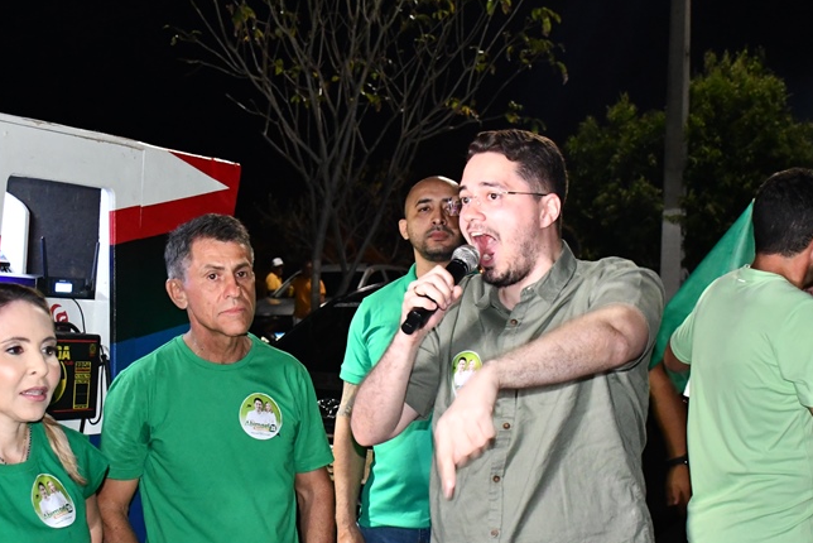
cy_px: 347
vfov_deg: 21.9
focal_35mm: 62
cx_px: 406
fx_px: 1401
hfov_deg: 32.4
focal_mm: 26
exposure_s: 1/60
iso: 4500
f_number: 3.8
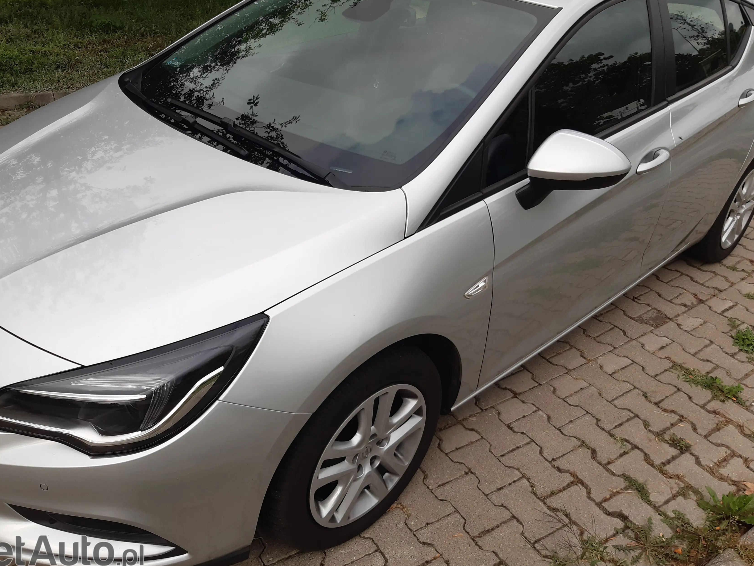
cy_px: 249
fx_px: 653
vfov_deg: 46.7
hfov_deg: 59.9
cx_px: 357
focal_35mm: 30
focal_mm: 3.92
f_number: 1.7
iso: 40
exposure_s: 1/1764
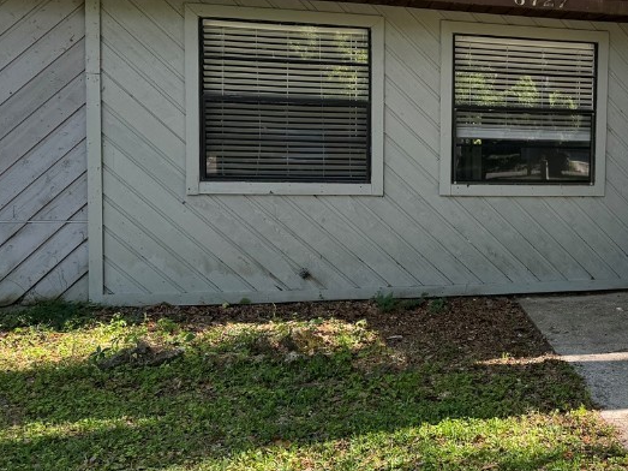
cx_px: 608
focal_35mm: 47
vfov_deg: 30.8
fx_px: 852
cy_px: 204
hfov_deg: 36.9
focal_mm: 6.76
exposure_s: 1/514
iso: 80
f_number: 1.78
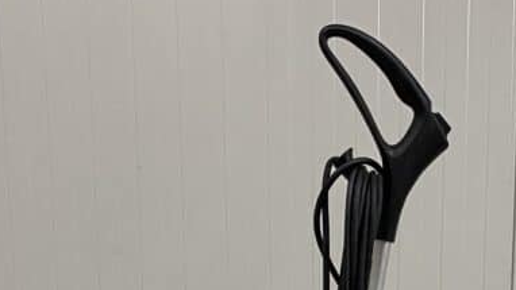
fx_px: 1040
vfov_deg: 14.2
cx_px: 371
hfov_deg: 27.6
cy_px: 511
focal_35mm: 76
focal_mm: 4.25
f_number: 1.8
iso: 160
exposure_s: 1/50
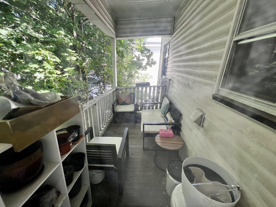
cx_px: 138
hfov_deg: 106.2
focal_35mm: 13
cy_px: 104
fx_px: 104
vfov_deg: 89.9
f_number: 1.8
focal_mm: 1.57
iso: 40
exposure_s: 1/99
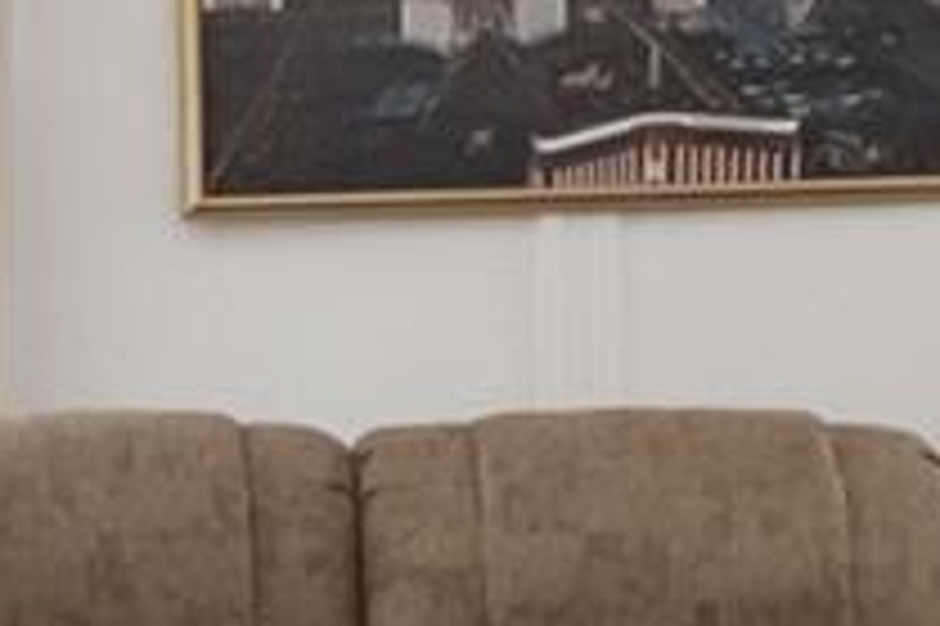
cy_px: 336
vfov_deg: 11.9
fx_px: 3000
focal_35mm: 115
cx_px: -882
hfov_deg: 14.9
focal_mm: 10
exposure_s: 1/250
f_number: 4
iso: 1600
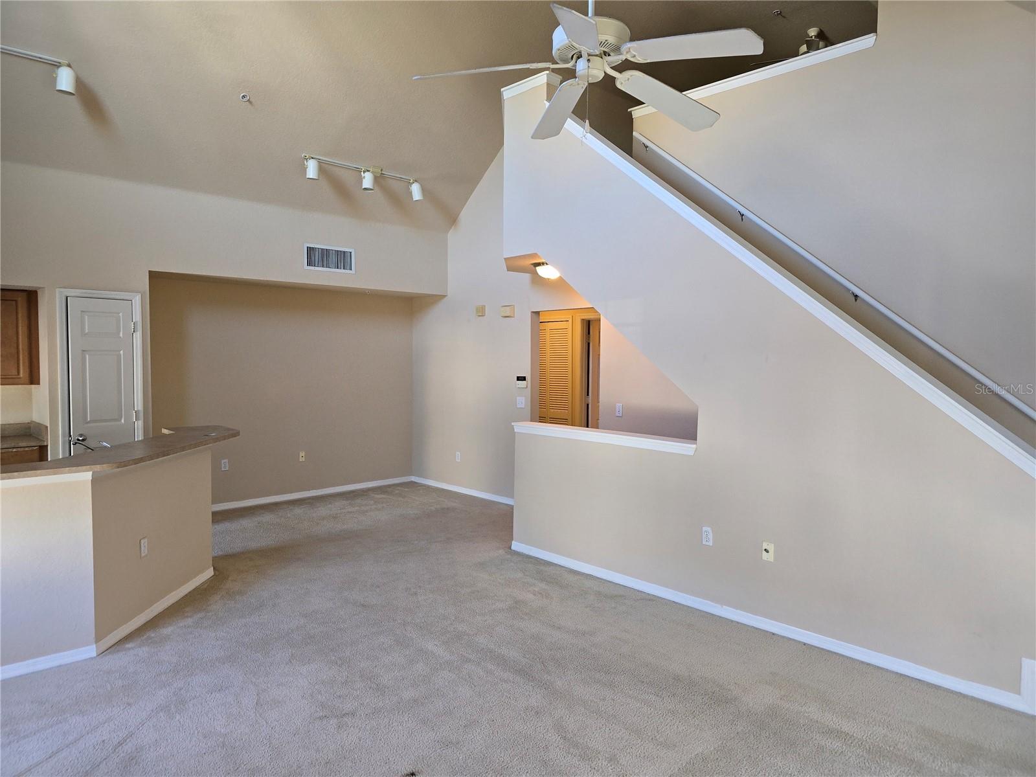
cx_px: 518
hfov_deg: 73.9
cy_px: 388
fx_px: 688
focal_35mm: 23
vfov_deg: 58.9
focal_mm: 6.3
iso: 100
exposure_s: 1/30
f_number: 1.7
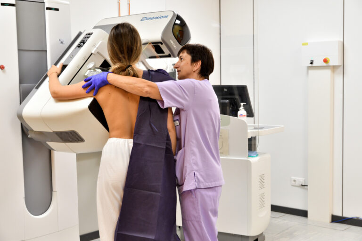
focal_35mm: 51
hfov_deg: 38.9
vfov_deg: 26.5
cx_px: 181
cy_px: 120
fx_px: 513
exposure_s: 1/30
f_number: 4.5
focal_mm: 34
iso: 320
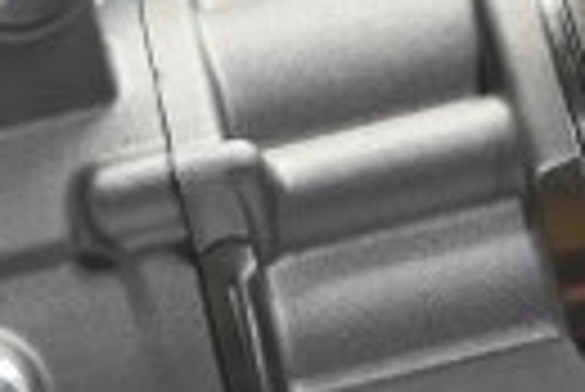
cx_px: 288
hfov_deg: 9.0
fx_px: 3714
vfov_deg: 6.0
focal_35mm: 228
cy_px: 302
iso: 1400
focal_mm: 33
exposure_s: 1/125
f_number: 5
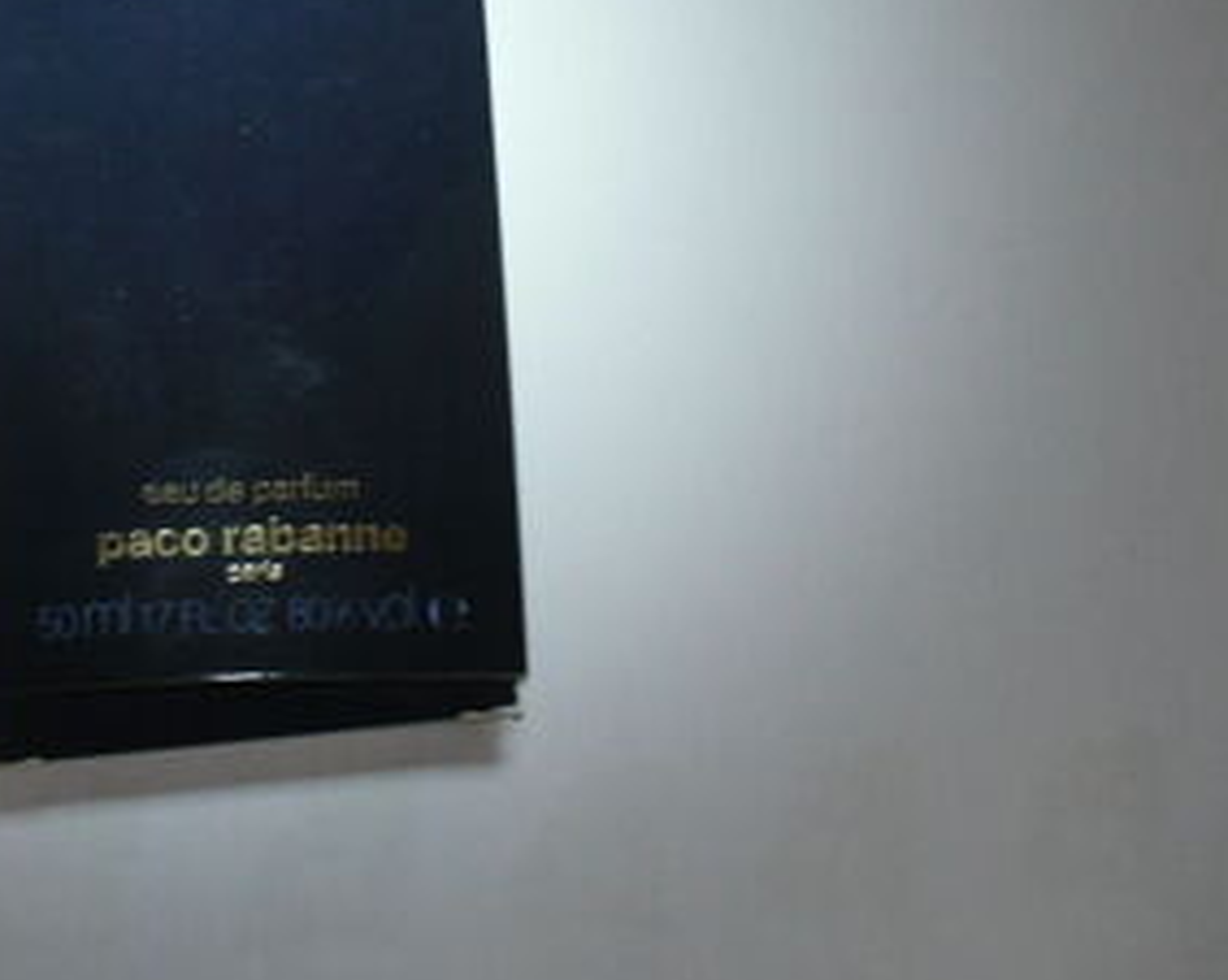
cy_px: 234
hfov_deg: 31.9
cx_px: 304
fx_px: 2107
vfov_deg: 25.9
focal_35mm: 58
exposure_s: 1/45
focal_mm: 6.3
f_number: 3
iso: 200
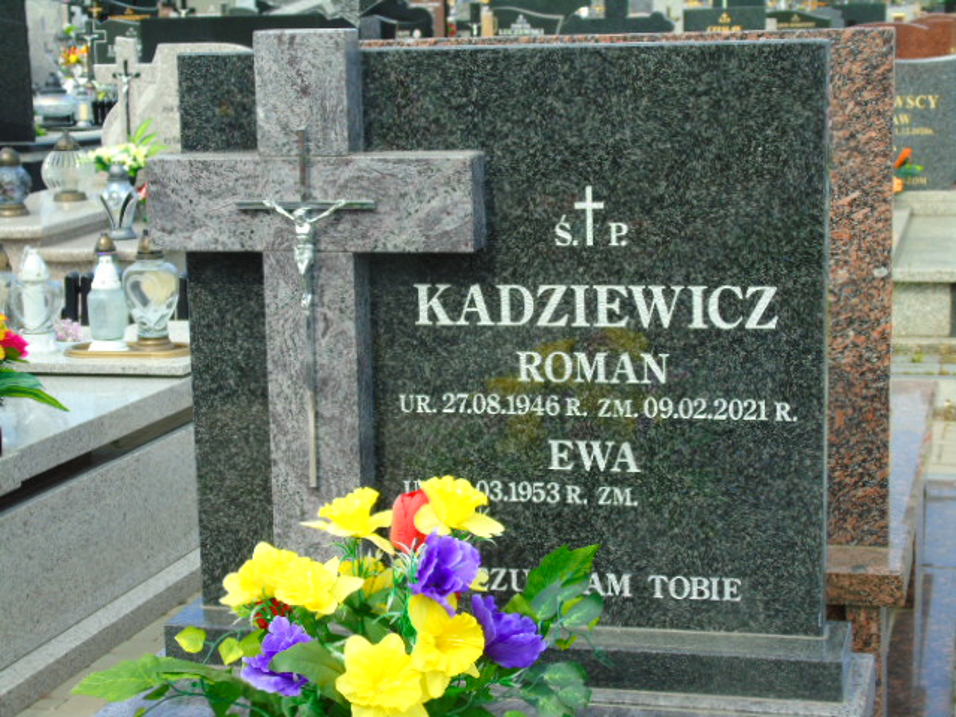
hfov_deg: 27.4
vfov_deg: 20.7
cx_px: 478
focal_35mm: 71
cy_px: 358
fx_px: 1961
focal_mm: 13
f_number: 4.7
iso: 80
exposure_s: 1/200
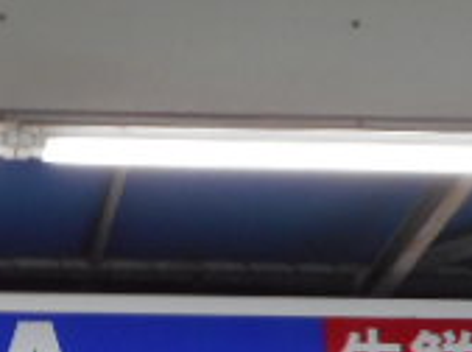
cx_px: -53
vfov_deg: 9.9
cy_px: 352
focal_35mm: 148
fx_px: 2014
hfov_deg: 13.1
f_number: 4.5
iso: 200
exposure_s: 1/30
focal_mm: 6.9
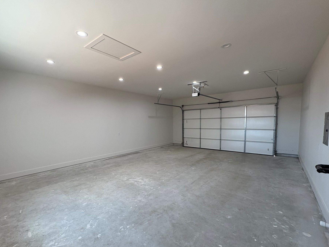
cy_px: 135
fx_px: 152
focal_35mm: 16
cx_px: 158
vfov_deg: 77.9
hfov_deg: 94.4
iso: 100
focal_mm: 2.22
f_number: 2.2
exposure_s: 1/99
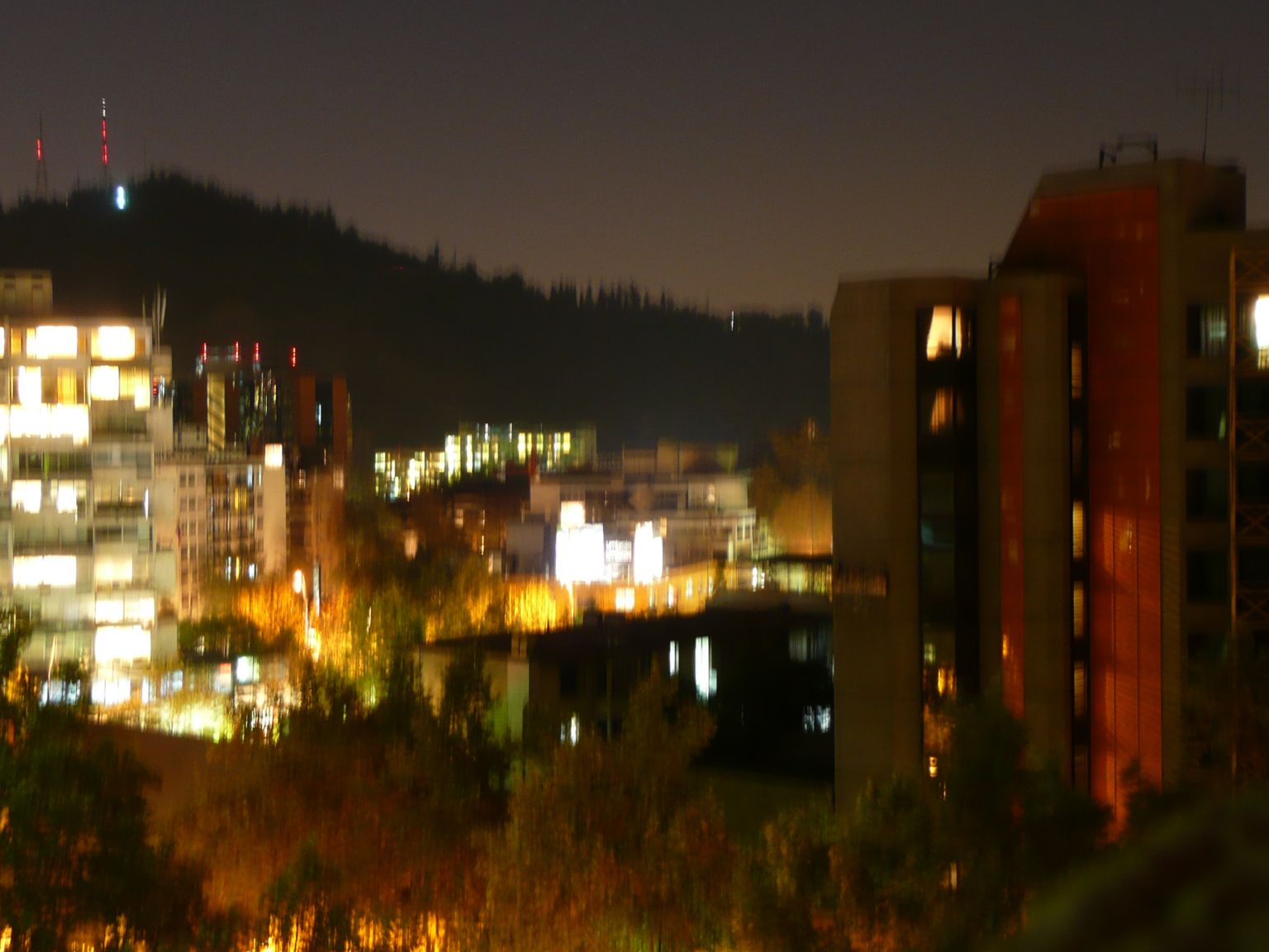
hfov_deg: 39.7
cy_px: 476
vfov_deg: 30.3
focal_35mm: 48
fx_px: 1760
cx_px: 634
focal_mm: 6.5
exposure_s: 15
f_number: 3.9
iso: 100
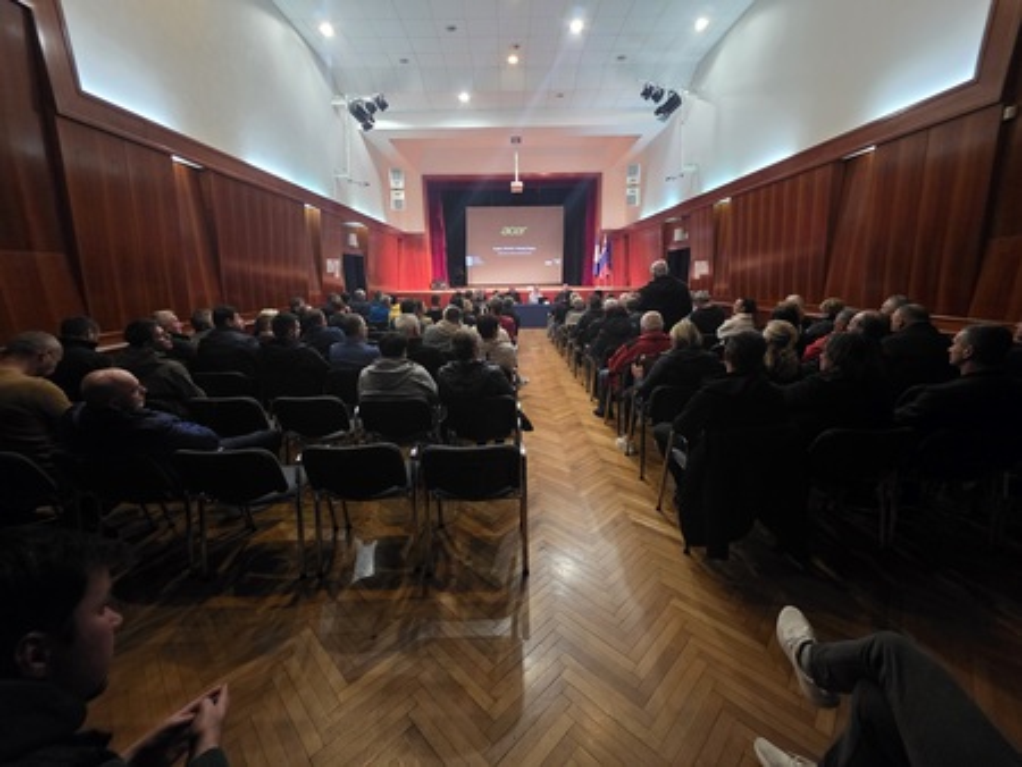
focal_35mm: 13
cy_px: 384
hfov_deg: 106.2
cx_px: 511
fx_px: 384
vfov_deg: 90.0
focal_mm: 2.2
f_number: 1.9
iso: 800
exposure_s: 1/33.3
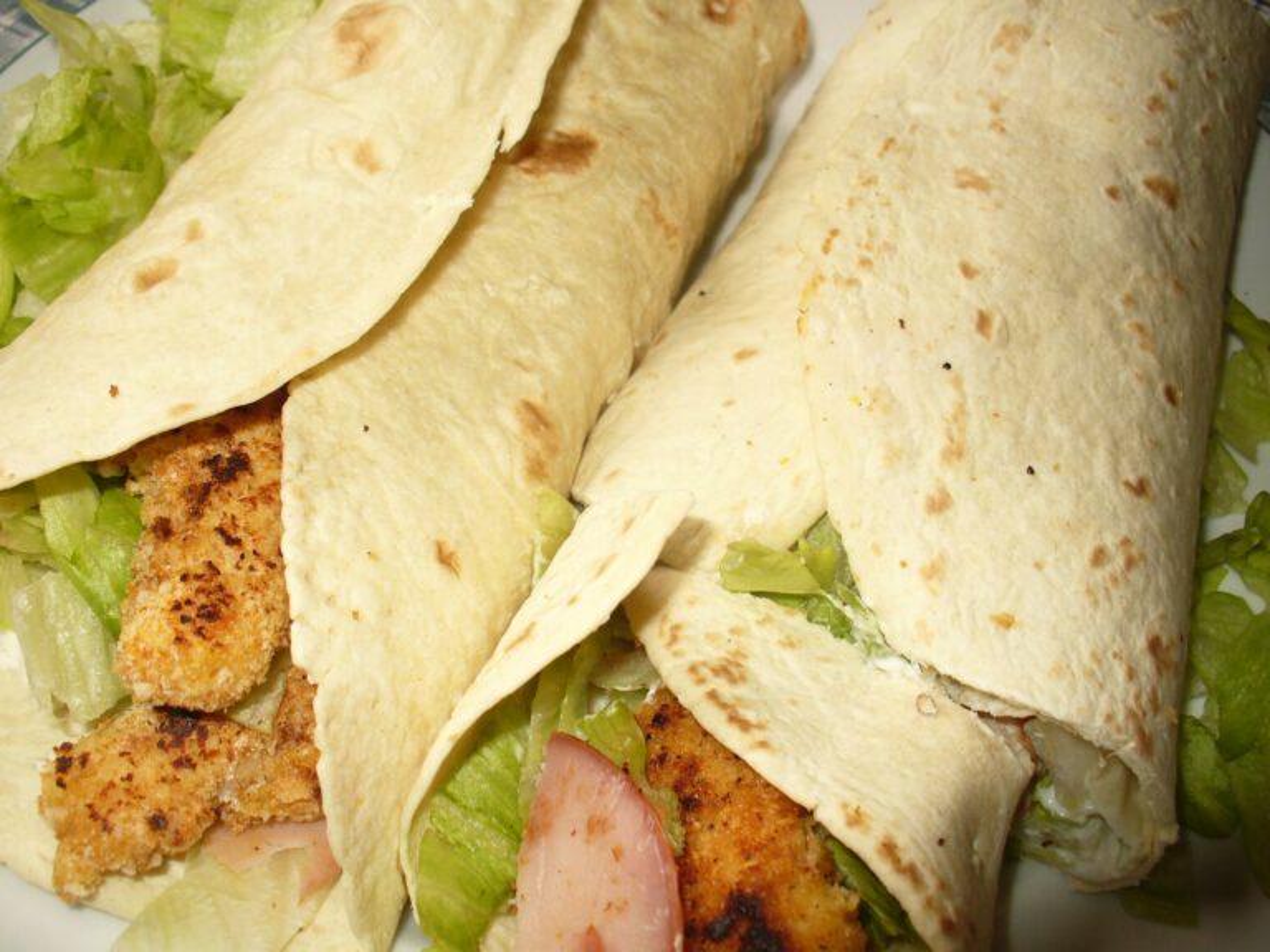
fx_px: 1357
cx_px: 635
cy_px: 476
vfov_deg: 38.7
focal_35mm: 37
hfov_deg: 50.1
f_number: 2.8
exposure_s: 1/30
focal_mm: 6.1
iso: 80
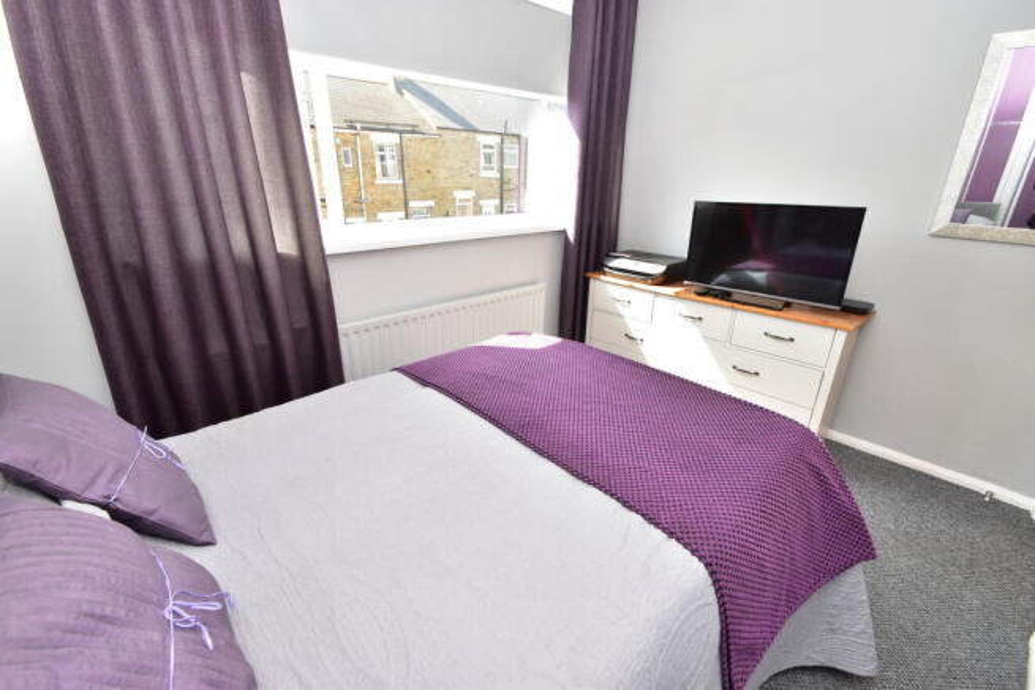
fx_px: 431
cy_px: 345
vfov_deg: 77.4
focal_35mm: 15
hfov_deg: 100.4
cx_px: 518
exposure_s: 1/125
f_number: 9
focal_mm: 10
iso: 560
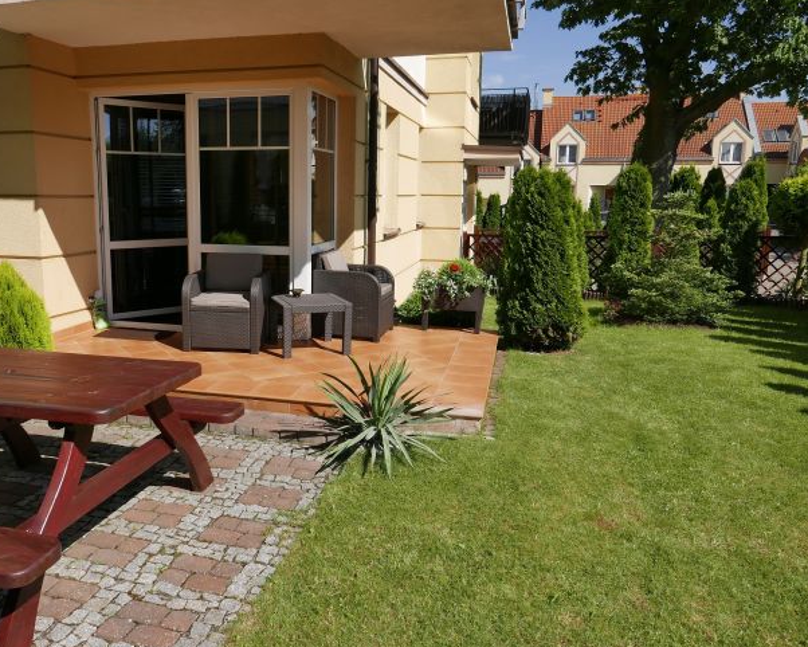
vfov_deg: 51.6
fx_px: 670
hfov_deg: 61.5
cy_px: 325
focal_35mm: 28
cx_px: 311
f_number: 5.6
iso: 200
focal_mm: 10.9
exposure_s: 1/1000
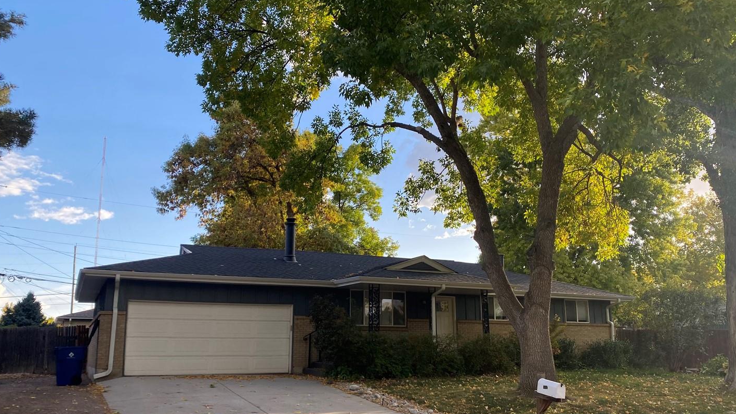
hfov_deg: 61.0
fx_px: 625
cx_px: 375
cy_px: 243
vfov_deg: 36.6
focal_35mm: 32
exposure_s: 1/522
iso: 32
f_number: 1.8
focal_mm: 4.25
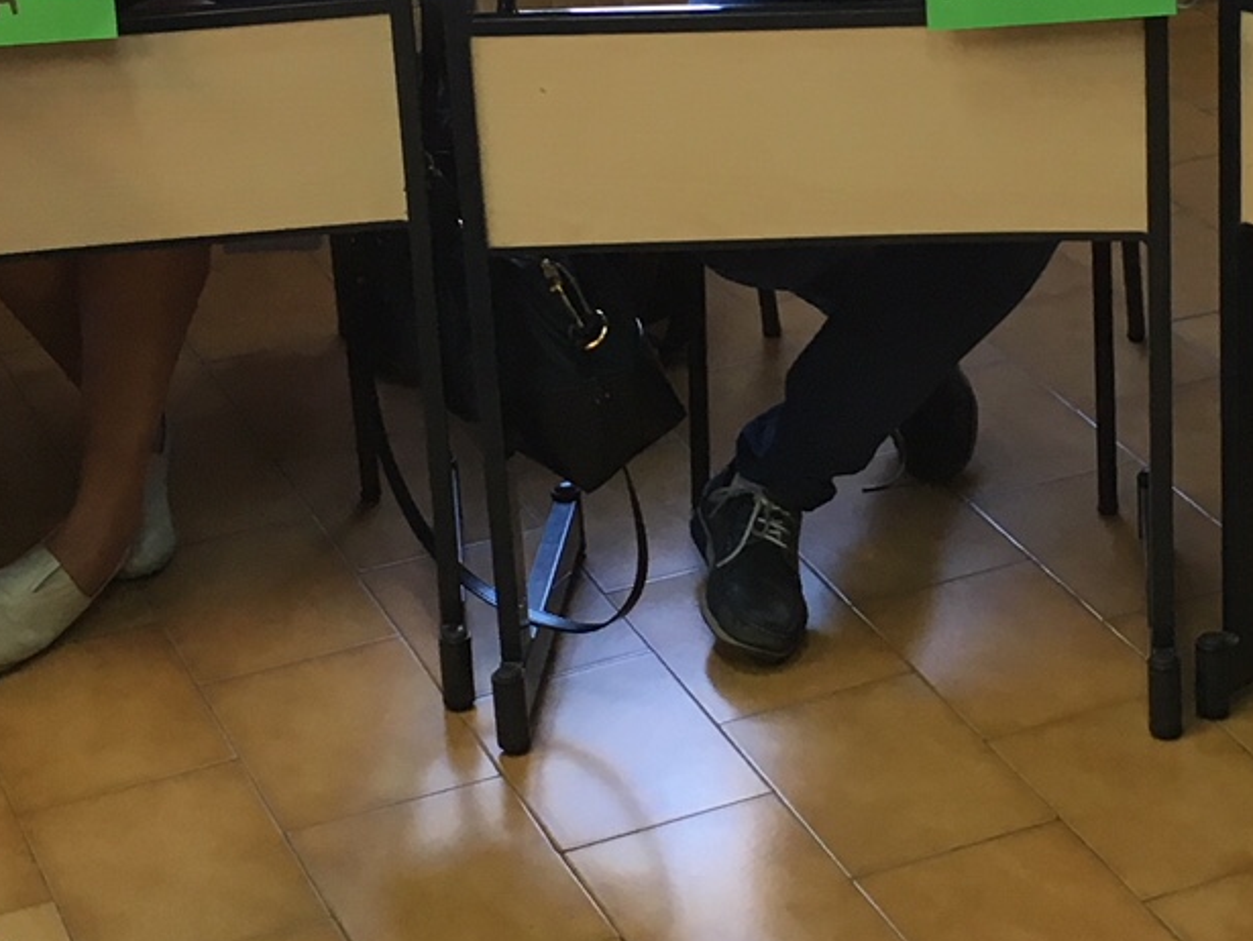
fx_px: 3441
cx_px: 982
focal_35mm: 95
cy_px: 177
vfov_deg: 15.5
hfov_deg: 20.4
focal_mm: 4.15
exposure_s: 1/33
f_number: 2.2
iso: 40
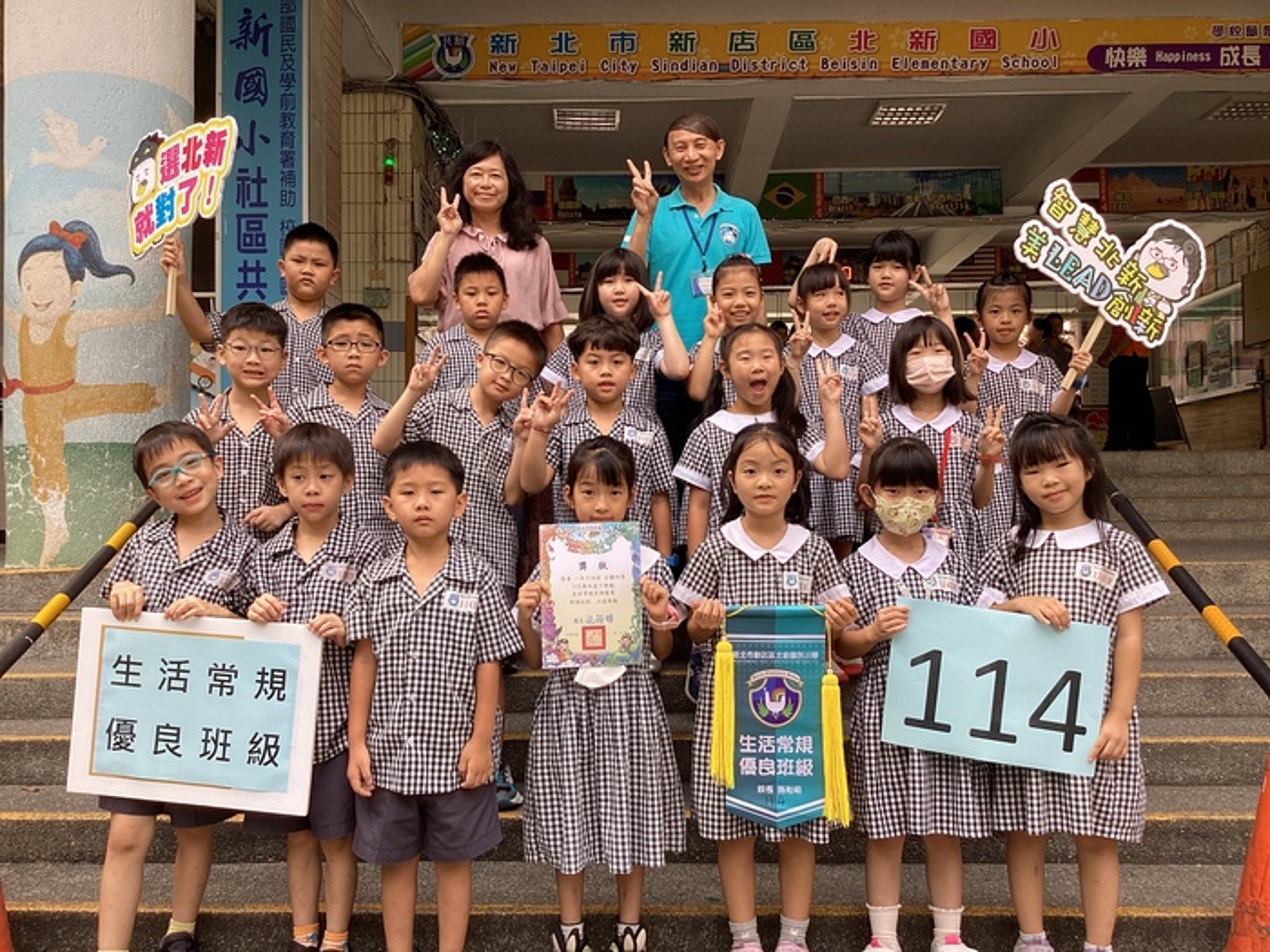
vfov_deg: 45.4
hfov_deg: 58.4
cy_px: 476
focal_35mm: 31
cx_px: 635
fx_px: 1137
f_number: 2.4
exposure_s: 1/120
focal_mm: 3.3
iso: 25
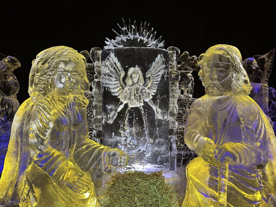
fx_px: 191
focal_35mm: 24
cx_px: 138
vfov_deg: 56.8
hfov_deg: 71.6
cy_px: 104
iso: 500
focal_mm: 6.86
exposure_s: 1/50
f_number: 1.78
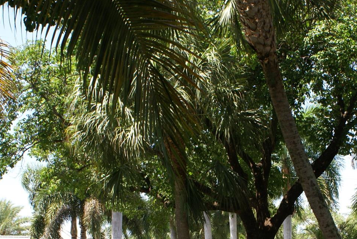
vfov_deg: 16.2
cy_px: 238
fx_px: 824
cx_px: 211
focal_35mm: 83
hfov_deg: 24.4
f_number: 8
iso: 100
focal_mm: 26
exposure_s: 1/100
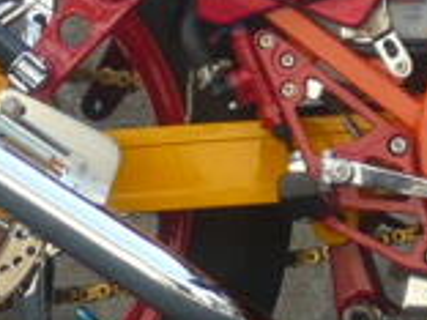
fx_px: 4404
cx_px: 380
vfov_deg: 4.2
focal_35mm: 357
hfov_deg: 5.5
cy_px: 27
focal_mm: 9.5
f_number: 4.1
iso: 100
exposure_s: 1/200
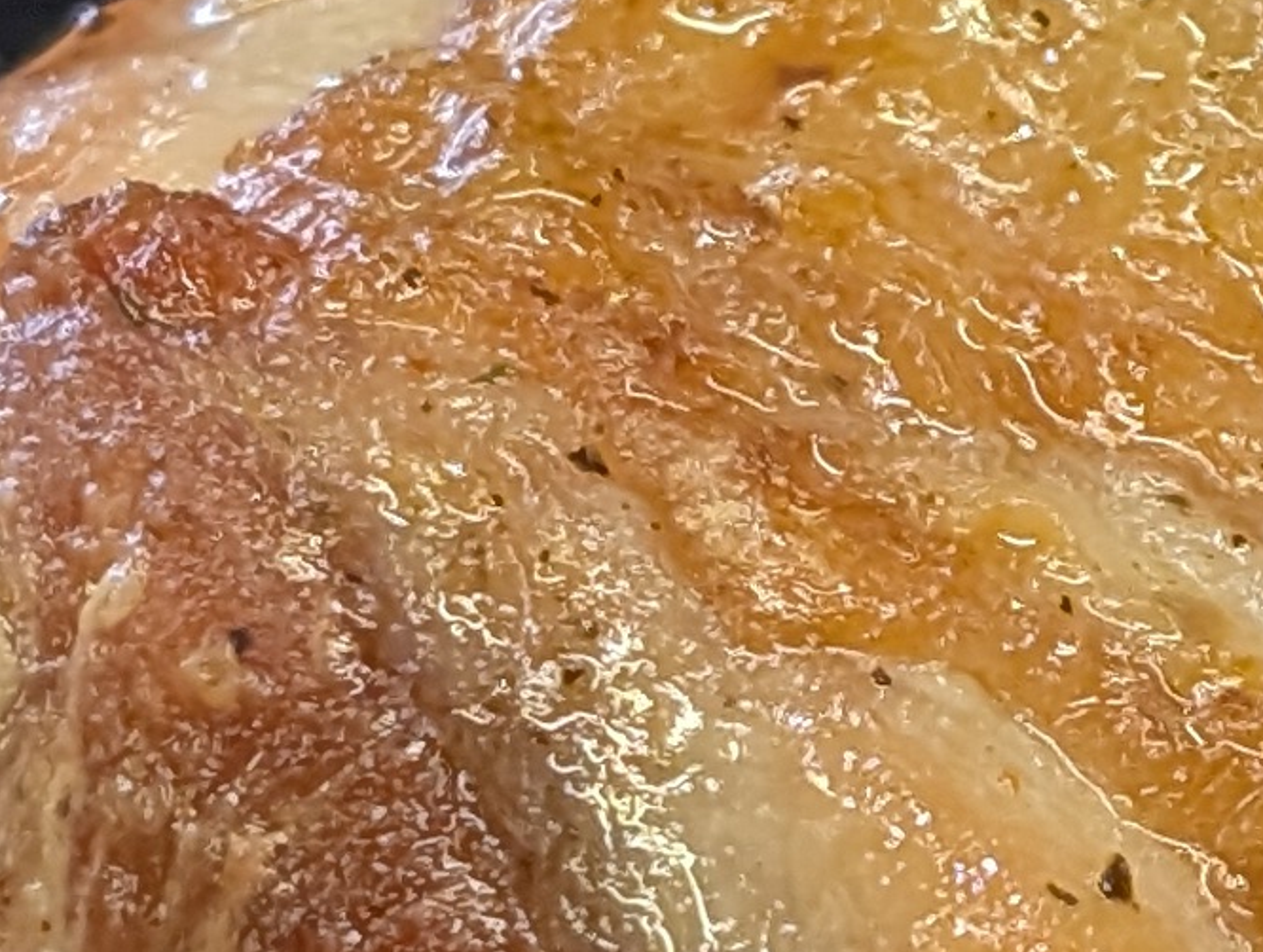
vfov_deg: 5.0
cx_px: 1893
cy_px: 413
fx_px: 10966
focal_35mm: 300
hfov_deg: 6.5
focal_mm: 6.9
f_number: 1.68
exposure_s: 1/120
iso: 124
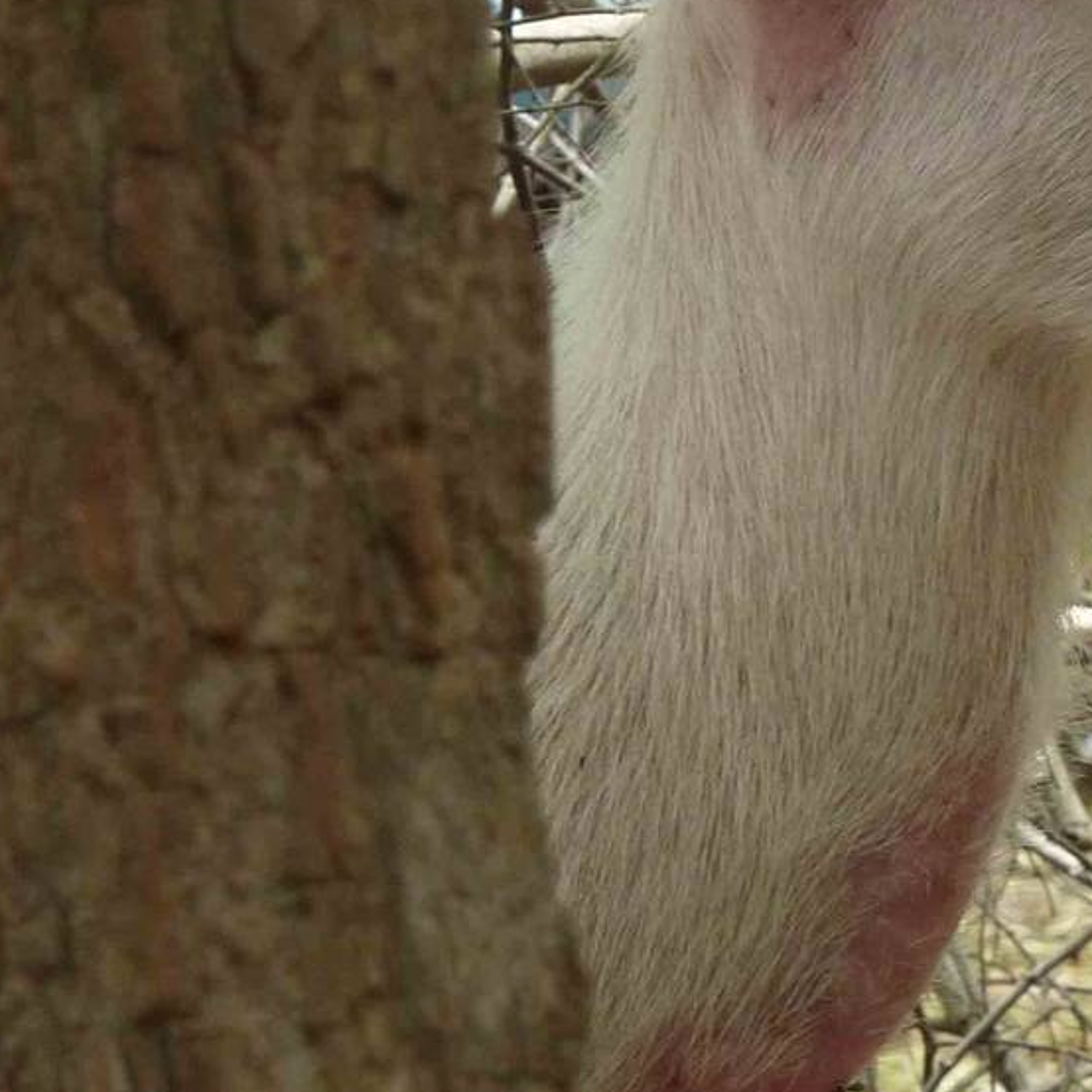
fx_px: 16596
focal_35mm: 465
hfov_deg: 3.8
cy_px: 160
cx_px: 1021
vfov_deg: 3.8
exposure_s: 1/60
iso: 200
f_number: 4.5
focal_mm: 29.9
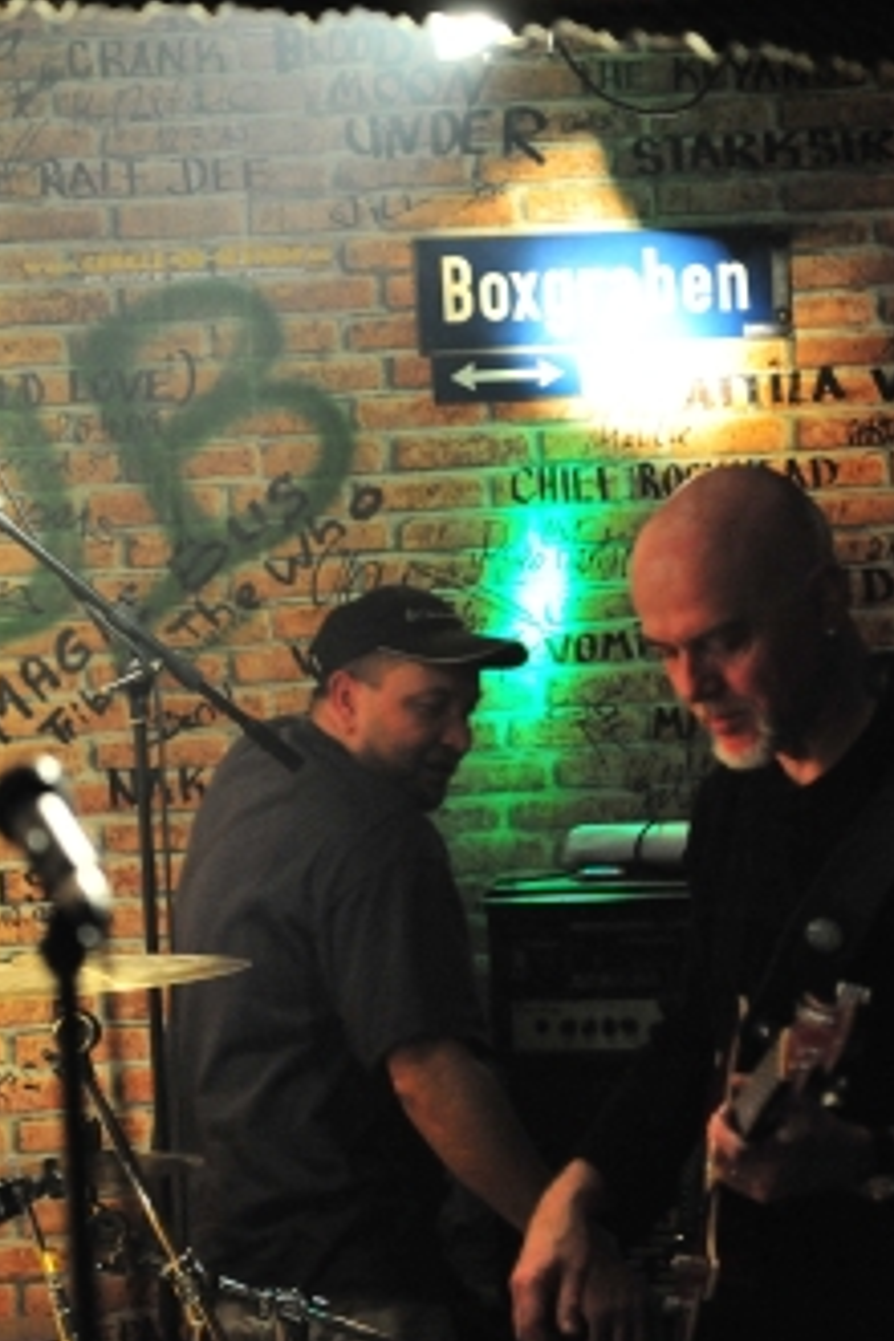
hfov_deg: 12.9
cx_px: 244
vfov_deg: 19.3
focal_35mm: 106
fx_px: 3948
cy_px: 673
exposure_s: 1/100
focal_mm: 70
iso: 6400
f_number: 2.8
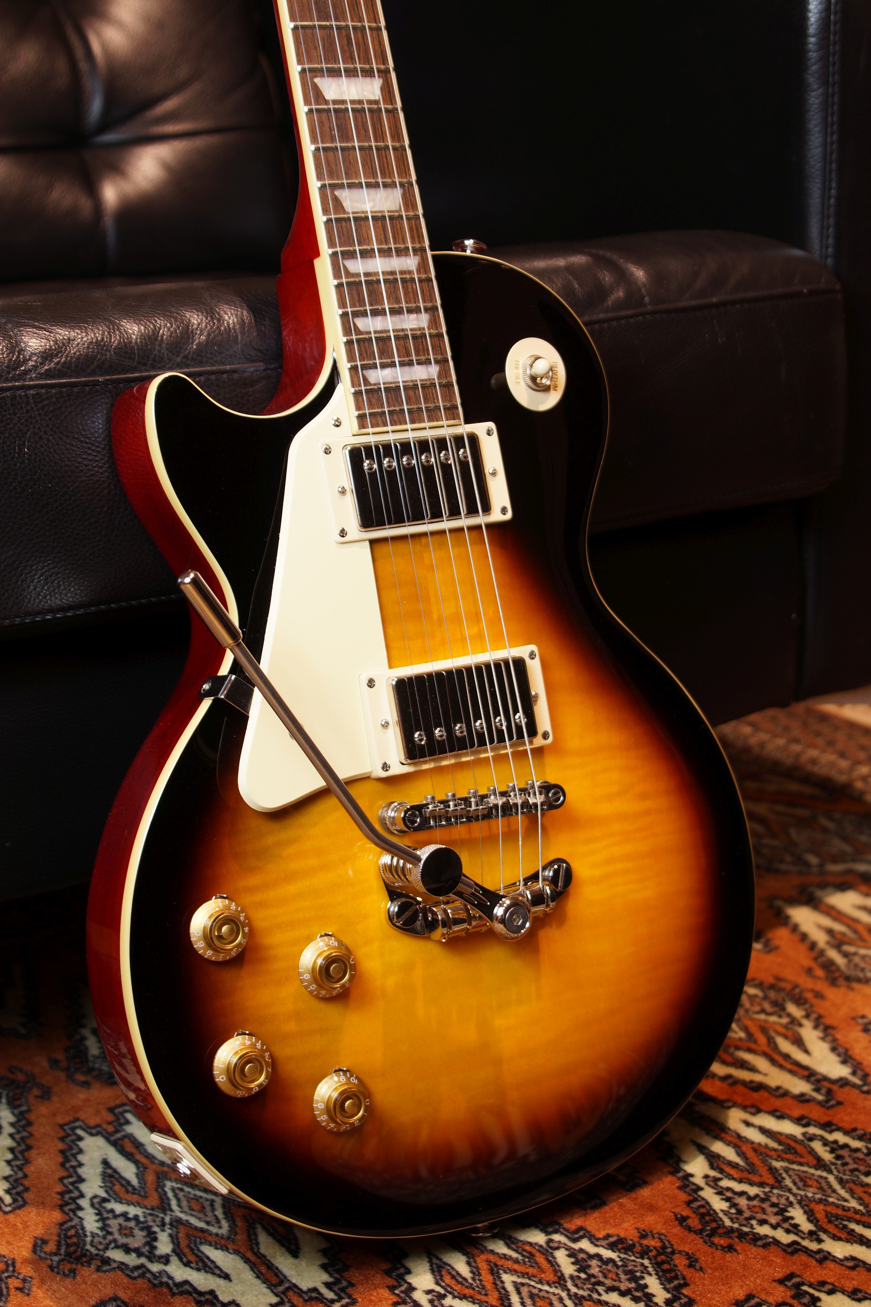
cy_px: 654
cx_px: 436
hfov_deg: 25.8
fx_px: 1905
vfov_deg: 37.9
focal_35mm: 52
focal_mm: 35
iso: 100
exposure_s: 1/8
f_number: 5
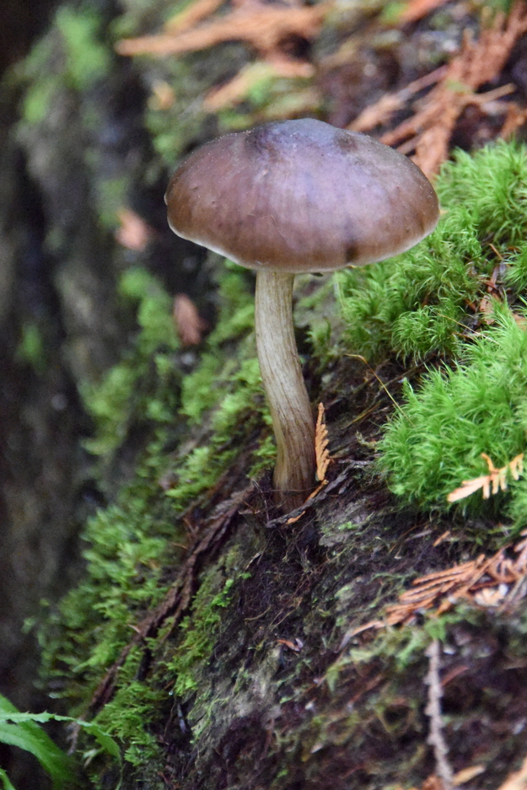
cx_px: 331
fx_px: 8999
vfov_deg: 5.0
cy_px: 267
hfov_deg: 3.4
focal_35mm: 410
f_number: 6.3
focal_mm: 300
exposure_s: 1/640
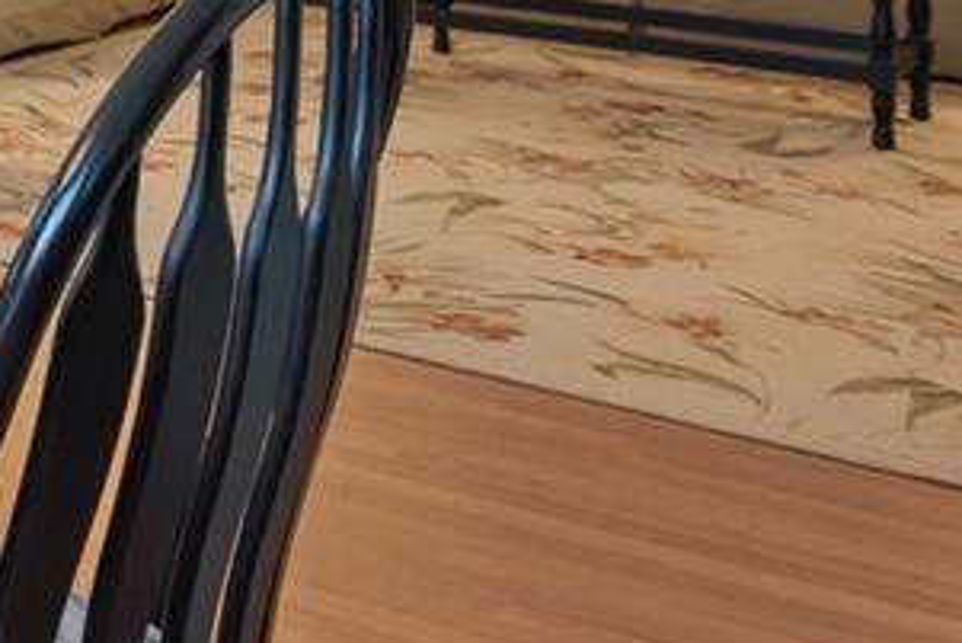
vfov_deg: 14.7
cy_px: -397
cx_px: -1259
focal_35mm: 85
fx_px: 2272
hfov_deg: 15.4
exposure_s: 1/2
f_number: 6.3
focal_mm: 16
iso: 250
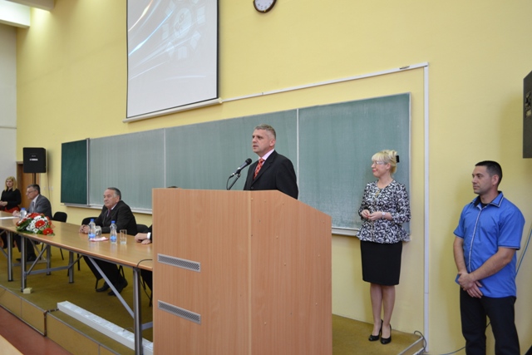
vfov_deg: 48.0
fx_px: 399
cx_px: 266
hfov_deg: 67.4
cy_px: 178
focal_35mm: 27
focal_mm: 18
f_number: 3.5
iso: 400
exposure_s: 1/30
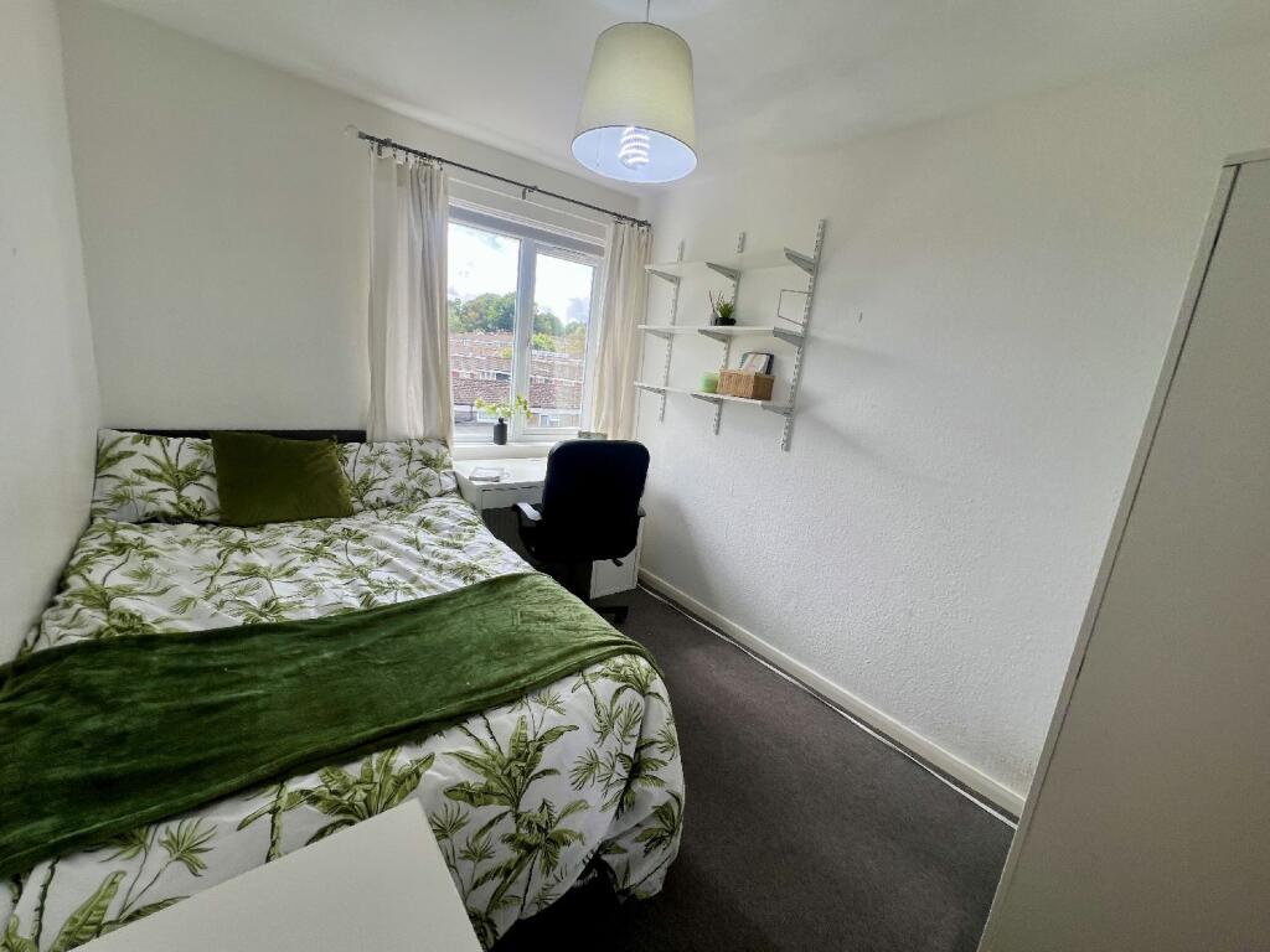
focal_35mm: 13
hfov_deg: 106.2
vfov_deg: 89.9
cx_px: 635
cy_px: 476
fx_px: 477
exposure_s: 1/210
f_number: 1.8
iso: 32
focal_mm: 1.57
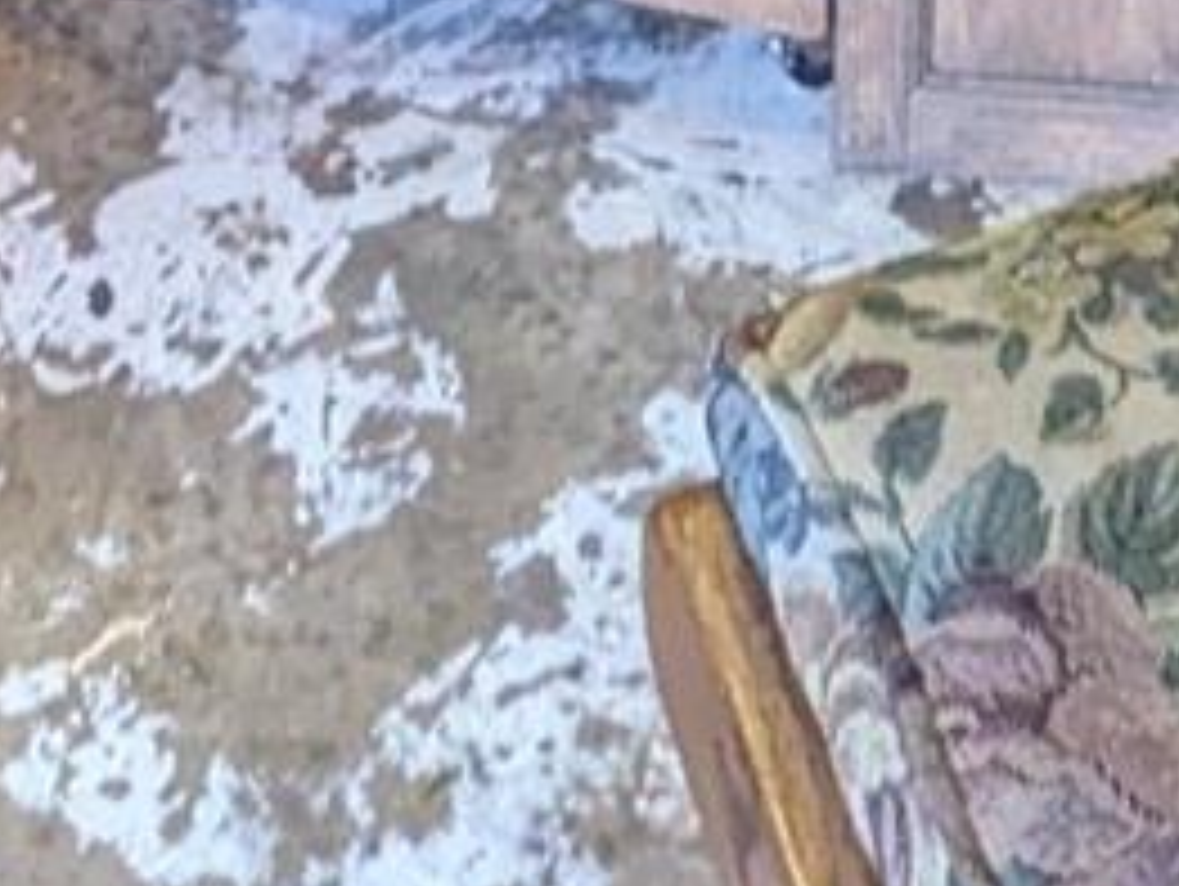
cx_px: 886
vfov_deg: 11.4
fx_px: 2693
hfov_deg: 24.4
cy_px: -1754
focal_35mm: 79
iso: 225
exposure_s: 1/24
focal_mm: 1.95
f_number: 2.2
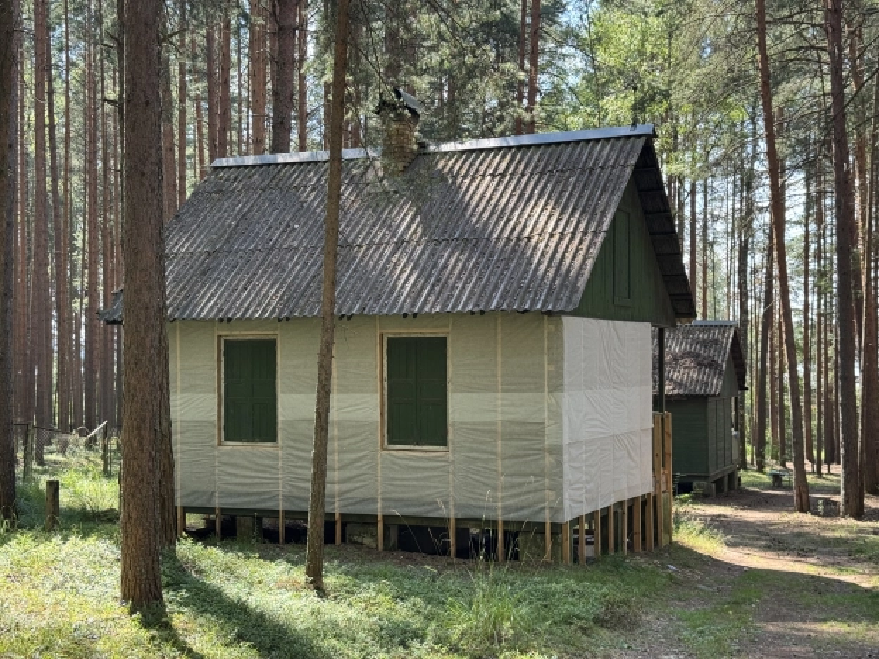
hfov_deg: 39.7
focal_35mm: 48
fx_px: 1219
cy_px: 330
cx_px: 440
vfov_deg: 30.3
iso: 64
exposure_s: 1/256
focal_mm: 6.76
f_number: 1.78
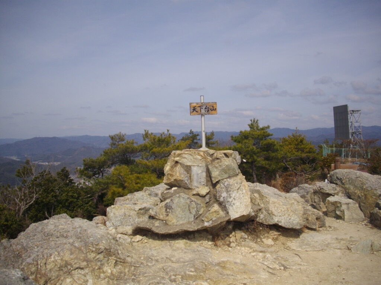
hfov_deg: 50.1
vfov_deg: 38.7
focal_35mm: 37
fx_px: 407
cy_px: 142
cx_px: 190
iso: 100
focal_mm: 6.2
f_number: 5.6
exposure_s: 1/800
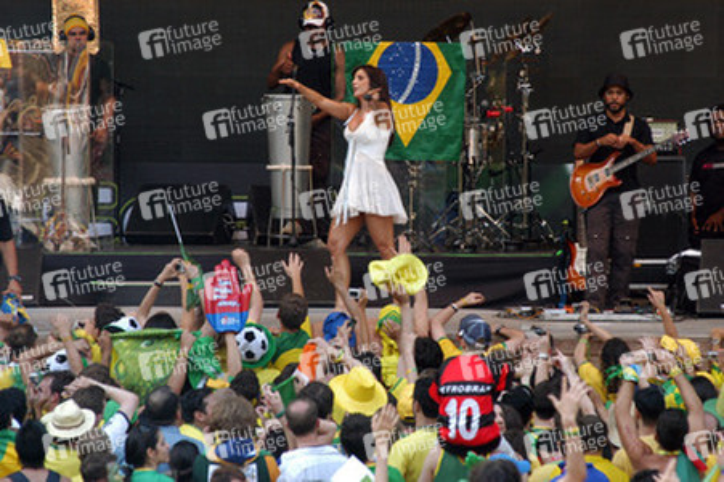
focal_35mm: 300
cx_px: 362
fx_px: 6029
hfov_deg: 6.9
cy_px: 241
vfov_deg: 4.6
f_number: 4.5
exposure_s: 1/100
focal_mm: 200
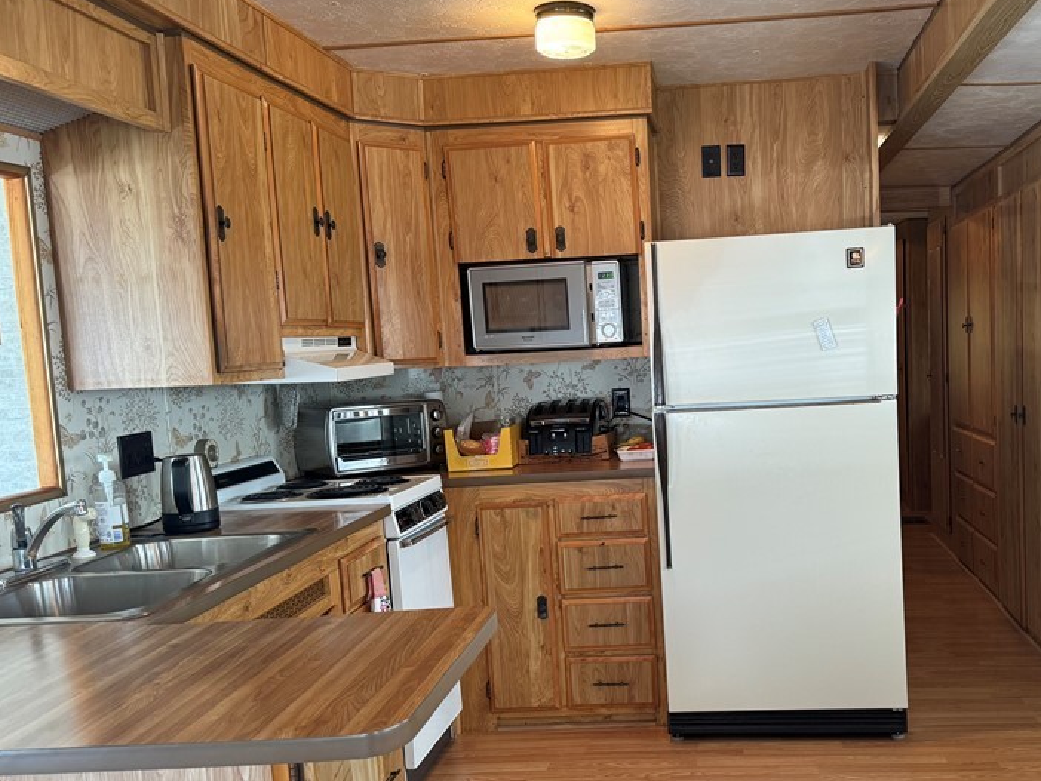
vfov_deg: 40.6
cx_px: 652
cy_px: 464
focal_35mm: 35
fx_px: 1053
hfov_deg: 52.0
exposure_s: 1/120
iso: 200
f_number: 1.78
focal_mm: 6.76
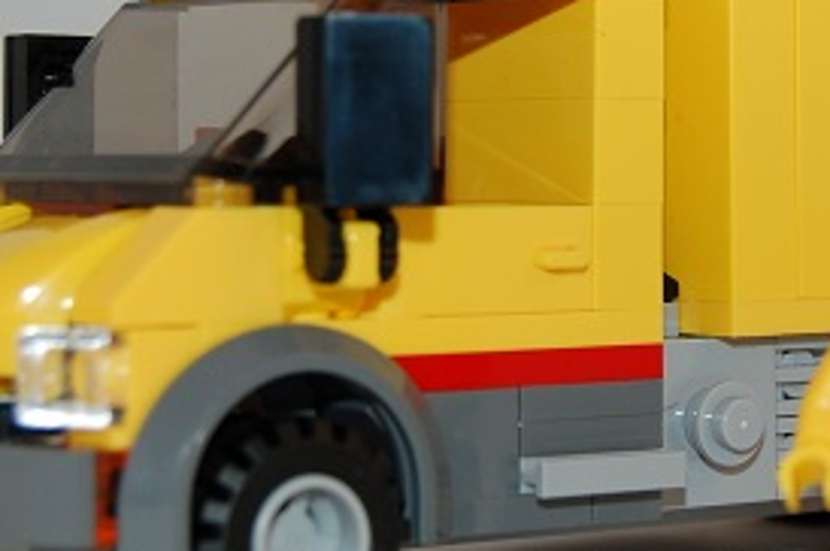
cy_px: 150
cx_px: 654
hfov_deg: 15.3
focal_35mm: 133
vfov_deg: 10.3
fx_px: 3063
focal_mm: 38
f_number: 5
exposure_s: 1/200
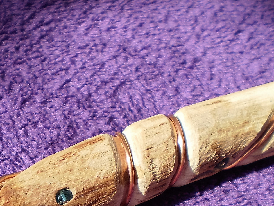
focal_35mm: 90
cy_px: 217
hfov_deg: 21.6
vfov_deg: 16.0
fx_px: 712
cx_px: 77
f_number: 3.5
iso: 64
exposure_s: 1/640
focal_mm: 7.4
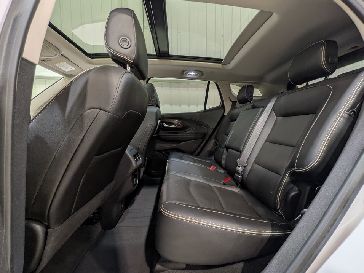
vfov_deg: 81.7
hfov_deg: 98.1
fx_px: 158
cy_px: 141
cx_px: 192
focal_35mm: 15
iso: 69
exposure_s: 1/24
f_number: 2.2
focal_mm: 1.83
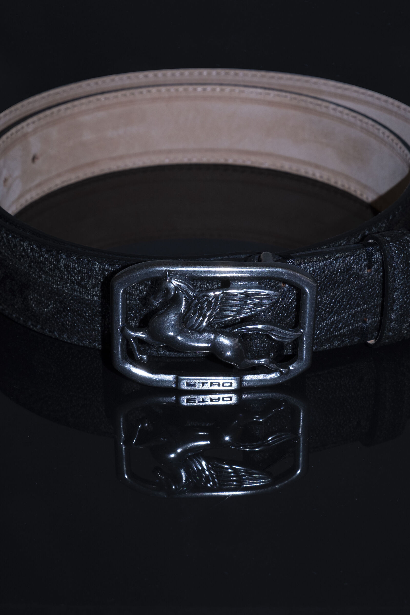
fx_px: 1418
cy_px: 308
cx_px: 205
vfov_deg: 24.5
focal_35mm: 83
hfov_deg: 16.5
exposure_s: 1/125
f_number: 13
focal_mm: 55
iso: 100
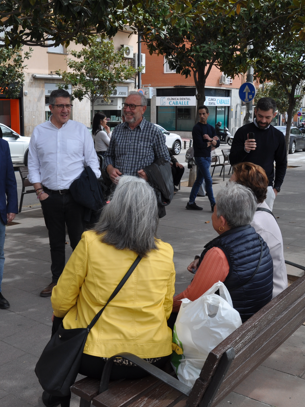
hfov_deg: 35.6
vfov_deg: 46.8
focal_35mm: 40
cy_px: 204
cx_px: 100
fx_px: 470
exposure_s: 1/250
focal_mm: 18
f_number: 8
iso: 200
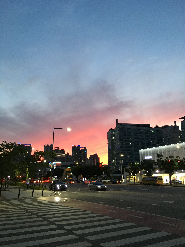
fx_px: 207
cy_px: 124
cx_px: 92
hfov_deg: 48.2
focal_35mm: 29
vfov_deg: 61.7
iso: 200
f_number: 2.2
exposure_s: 1/30
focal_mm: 4.15
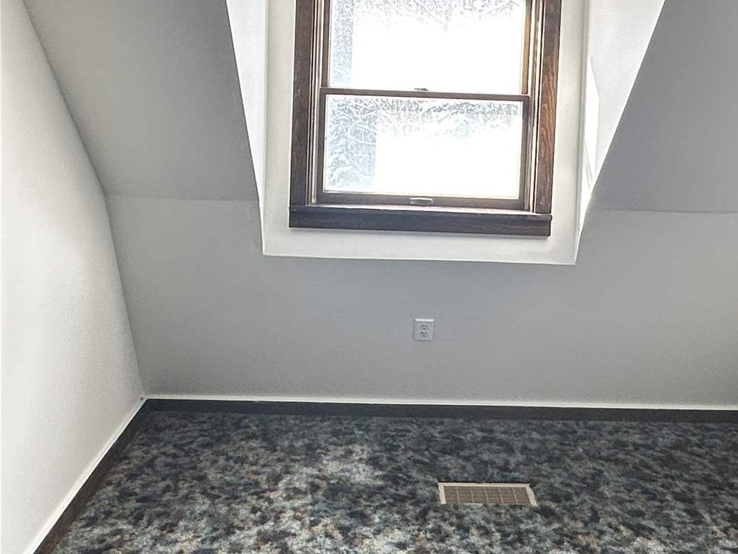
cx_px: 415
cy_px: 141
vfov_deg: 33.0
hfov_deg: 43.8
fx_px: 917
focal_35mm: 43
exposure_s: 1/99
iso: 40
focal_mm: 2.22
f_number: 2.2
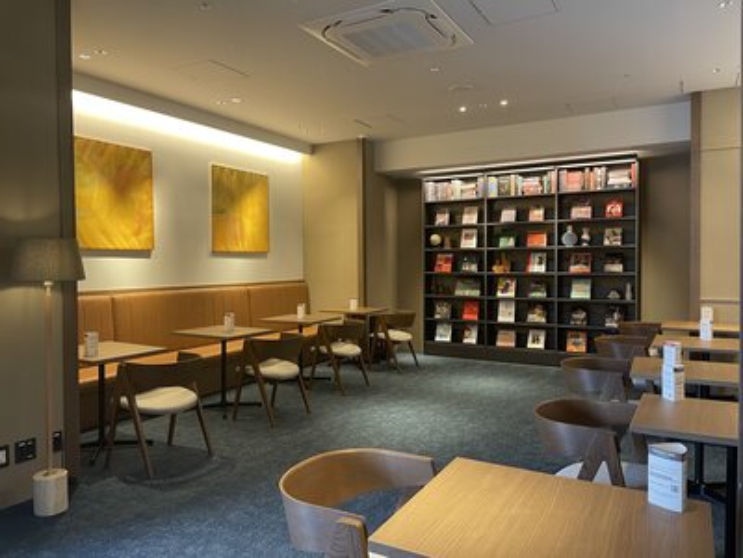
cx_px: 372
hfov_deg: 67.3
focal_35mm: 26
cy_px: 279
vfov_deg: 53.1
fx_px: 558
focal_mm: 4.2
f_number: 1.6
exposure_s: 1/50
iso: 100
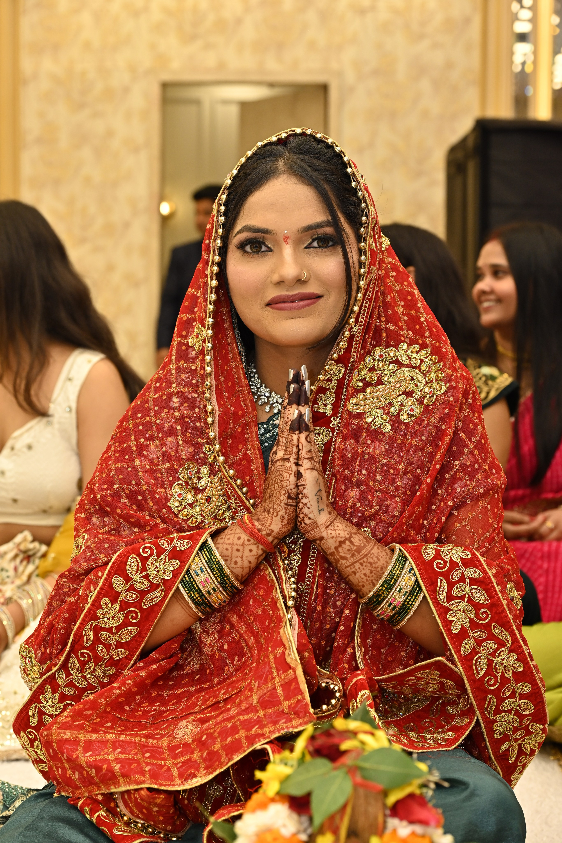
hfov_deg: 20.3
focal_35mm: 67
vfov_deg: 30.1
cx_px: 281
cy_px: 422
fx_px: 1569
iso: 640
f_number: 5.6
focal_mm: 67
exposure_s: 1/200
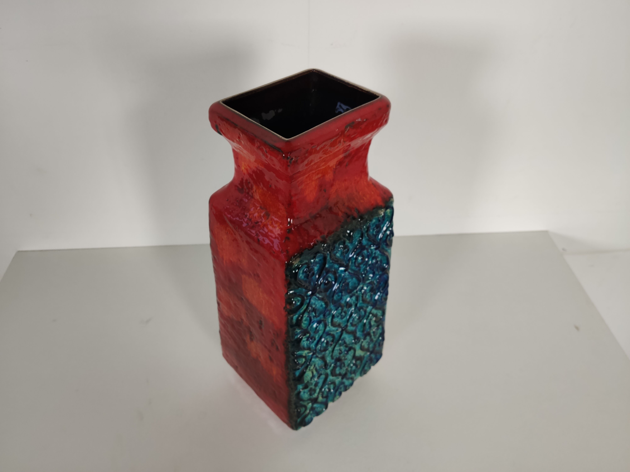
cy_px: 236
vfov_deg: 53.1
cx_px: 315
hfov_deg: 67.3
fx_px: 473
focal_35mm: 26
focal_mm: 4.75
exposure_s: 1/100
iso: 164
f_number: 1.75
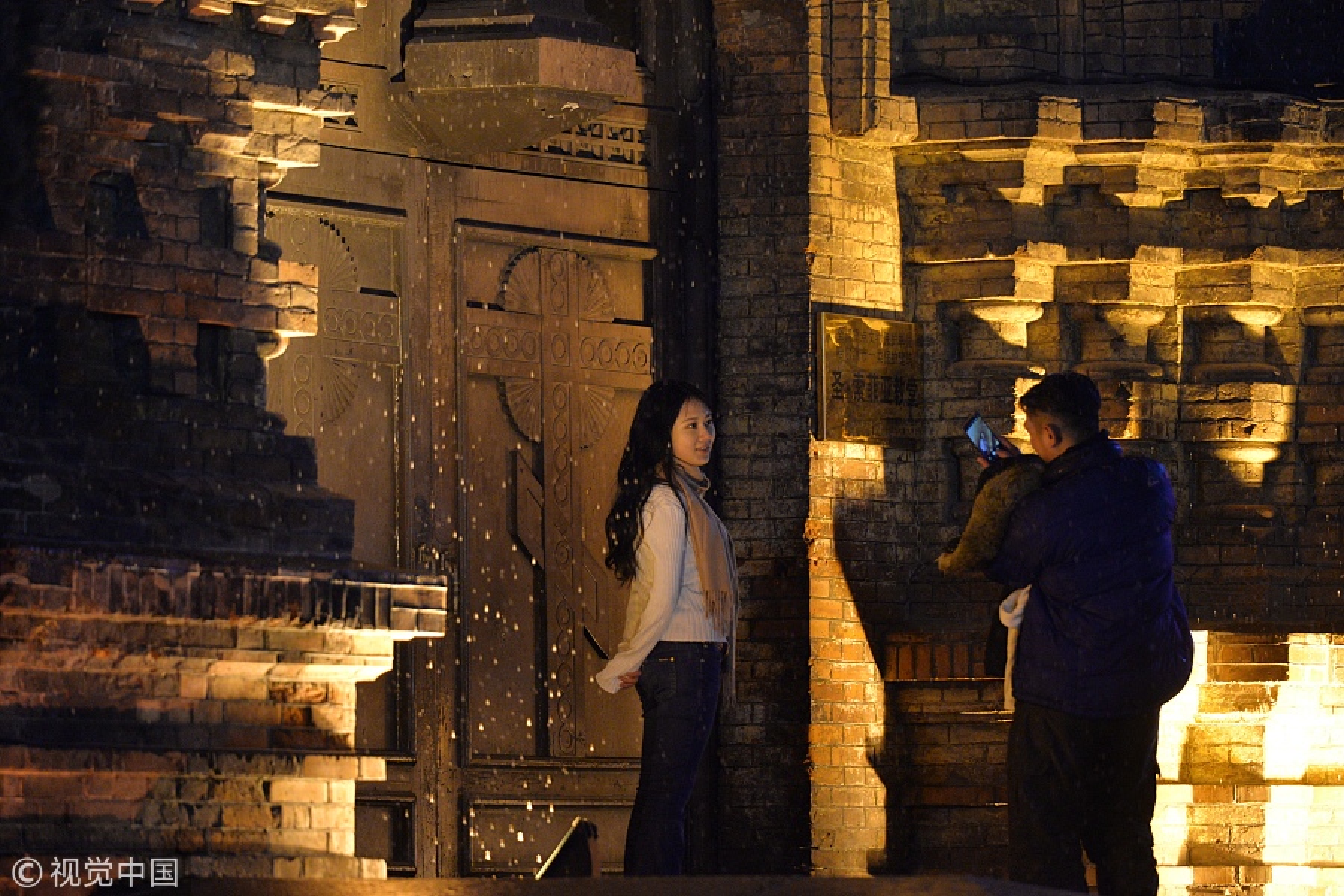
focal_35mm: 200
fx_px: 7466
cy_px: 448
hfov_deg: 10.3
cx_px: 672
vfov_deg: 6.9
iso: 2500
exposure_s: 1/160
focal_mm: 200
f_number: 2.8
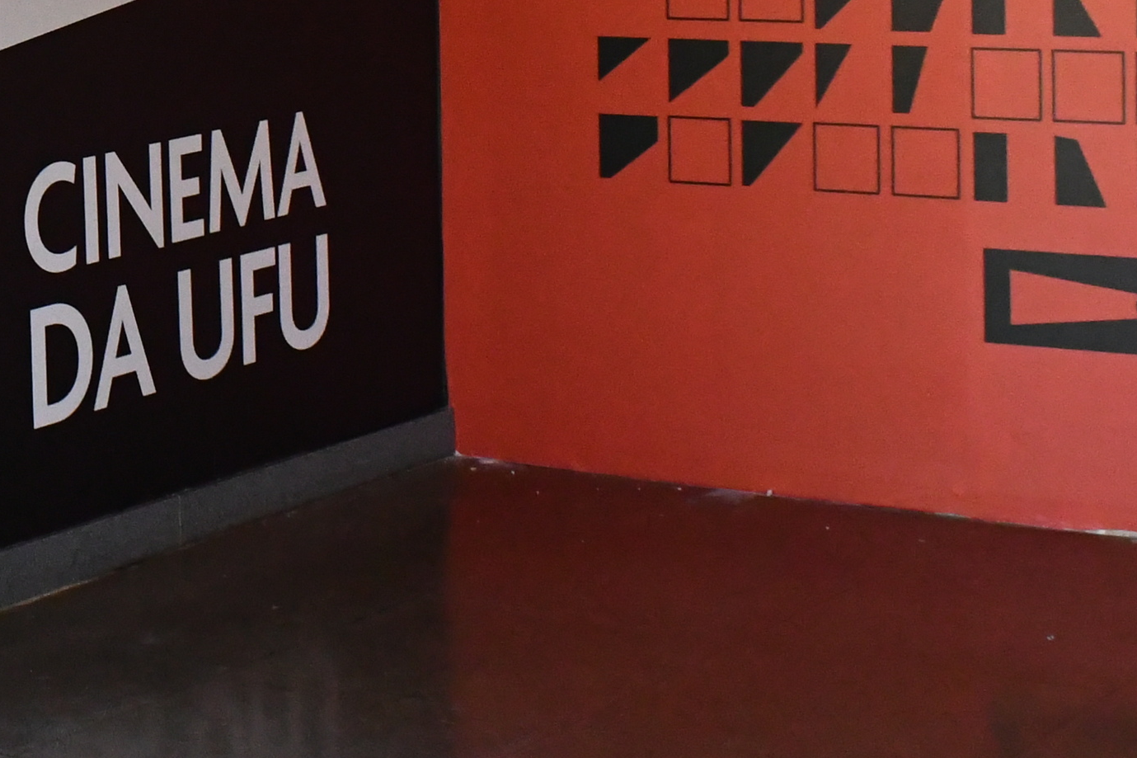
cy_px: -84
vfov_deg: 12.3
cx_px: -120
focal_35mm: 109
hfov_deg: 18.1
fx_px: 3442
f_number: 9
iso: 3200
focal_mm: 24
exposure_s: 1/320
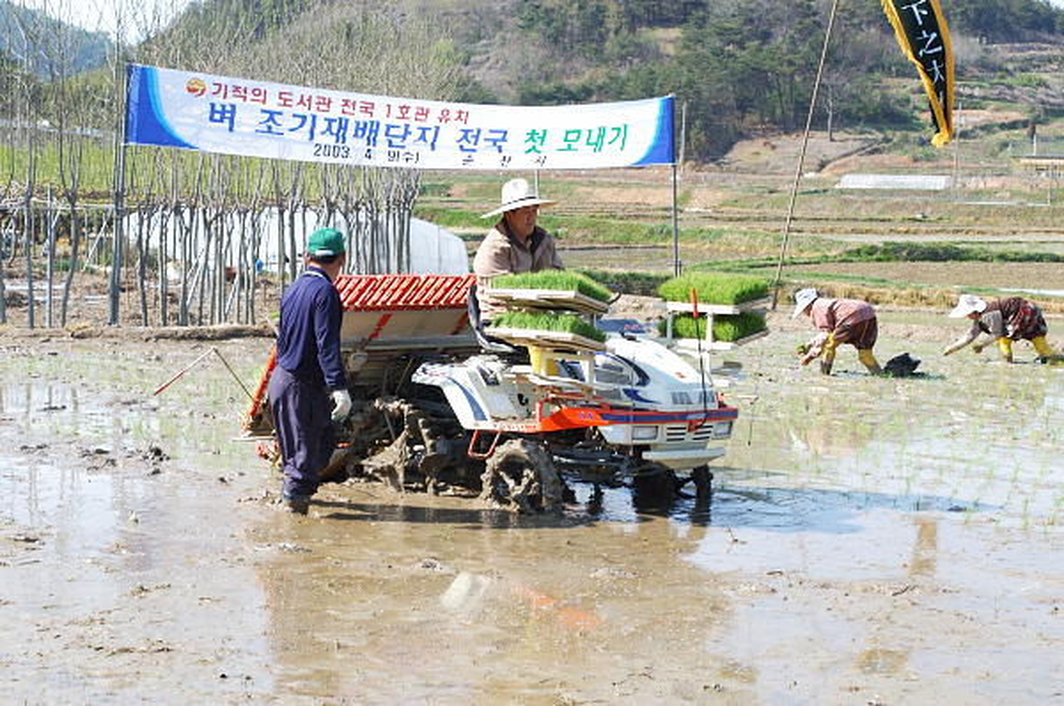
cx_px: 532
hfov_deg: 28.1
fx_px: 2125
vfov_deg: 18.9
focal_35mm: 72
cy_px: 353
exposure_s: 1/500
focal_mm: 48
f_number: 5
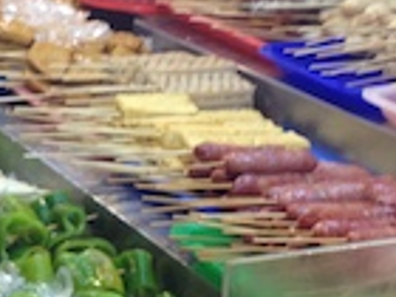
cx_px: 153
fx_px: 1430
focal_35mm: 125
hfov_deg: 15.8
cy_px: 109
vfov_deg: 11.8
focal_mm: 4.28
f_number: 2.4
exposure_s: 1/30
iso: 50
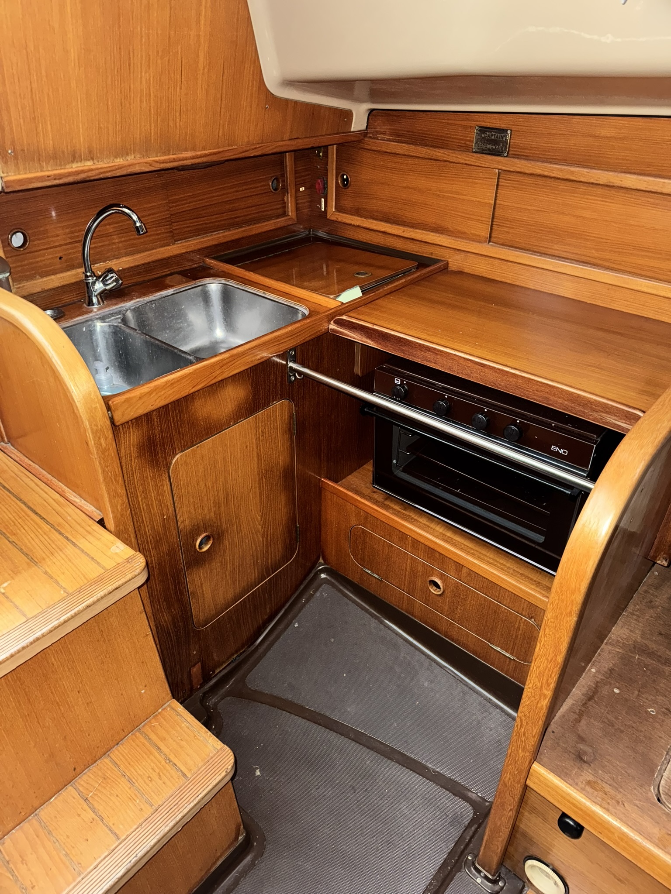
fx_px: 620
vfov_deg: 71.6
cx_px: 336
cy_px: 447
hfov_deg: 56.8
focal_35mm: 24
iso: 320
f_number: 1.78
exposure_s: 1/5
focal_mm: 6.76
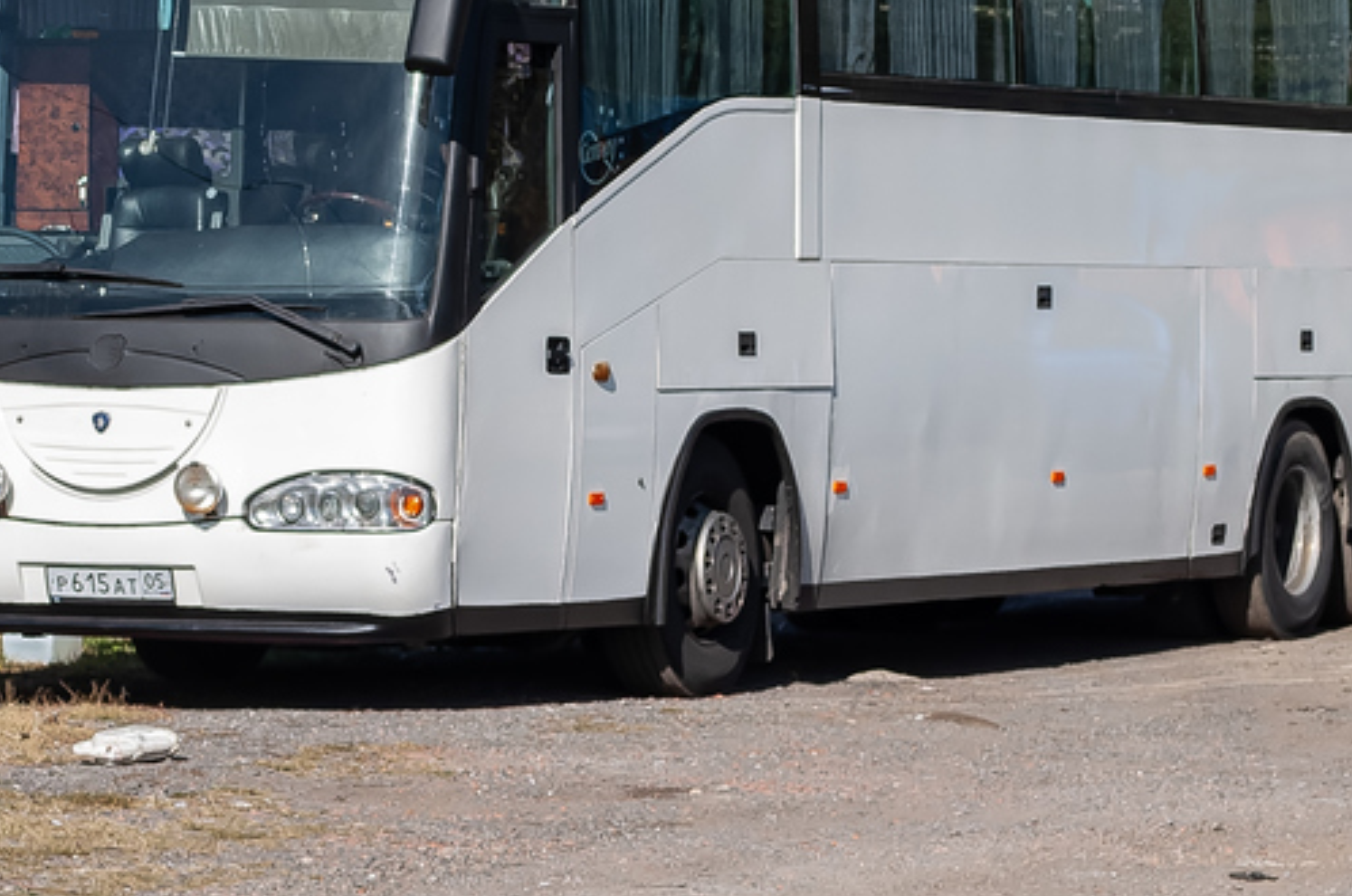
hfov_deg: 10.1
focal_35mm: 203
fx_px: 7618
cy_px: -163
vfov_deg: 6.7
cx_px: 588
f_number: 11
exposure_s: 1/640
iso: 320
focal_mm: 55
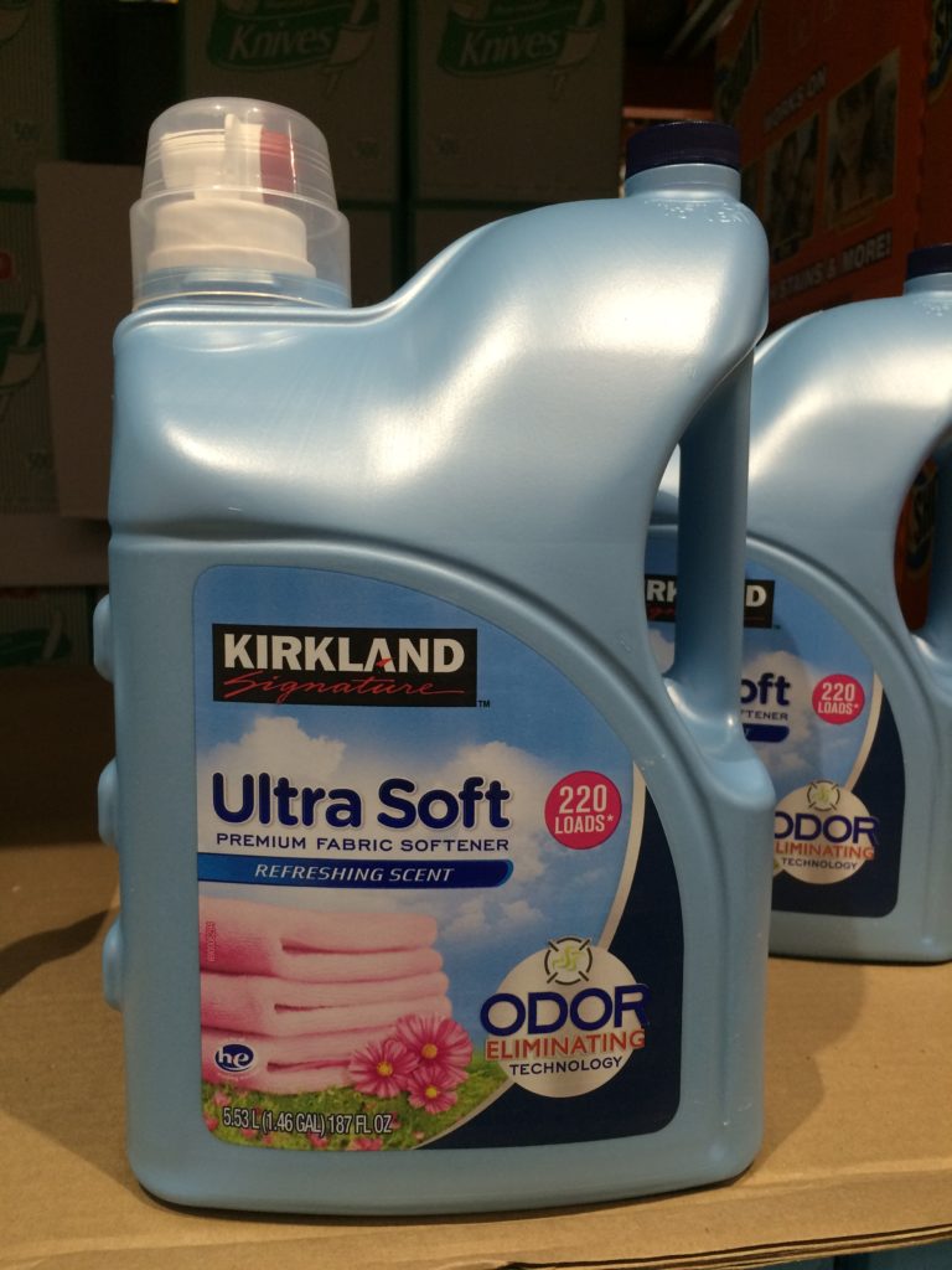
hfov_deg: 48.2
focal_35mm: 29
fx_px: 1063
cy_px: 635
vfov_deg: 61.7
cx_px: 476
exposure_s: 1/30
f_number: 2.2
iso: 100
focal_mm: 4.15
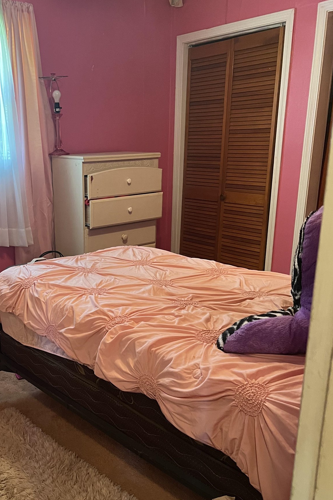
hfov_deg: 36.3
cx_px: 99
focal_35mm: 36
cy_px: 299
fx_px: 499
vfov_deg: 52.8
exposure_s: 1/60
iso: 500
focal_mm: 5.7
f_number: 1.5
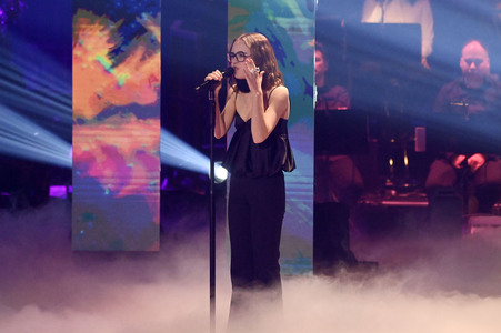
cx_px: 250
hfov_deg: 7.6
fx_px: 3755
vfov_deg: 5.1
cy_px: 166
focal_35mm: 270
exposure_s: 1/400
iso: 16000
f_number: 5.6
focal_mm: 270
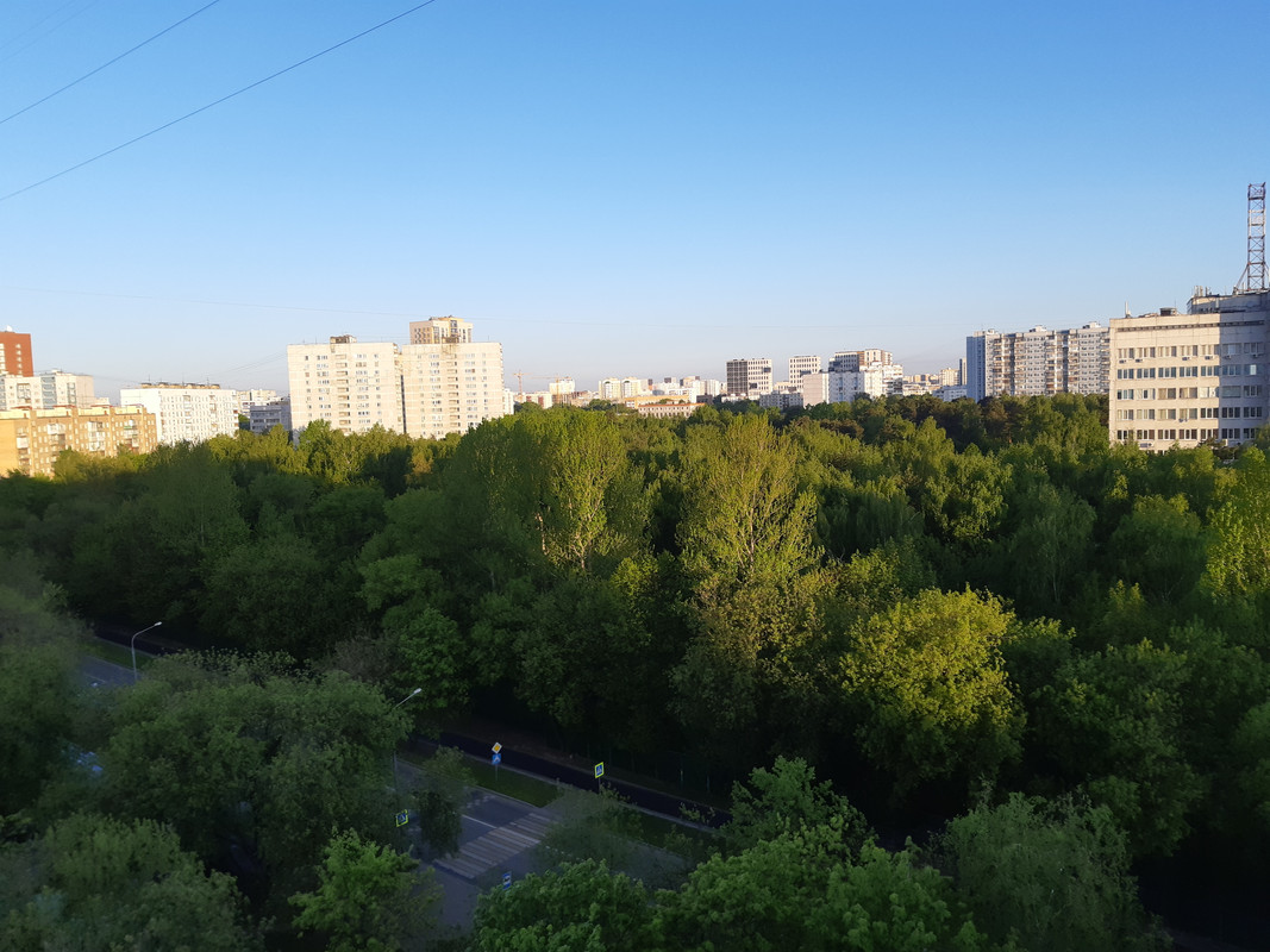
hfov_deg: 67.3
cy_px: 476
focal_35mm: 26
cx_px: 635
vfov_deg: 53.1
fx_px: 954
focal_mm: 3.93
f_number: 1.7
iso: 40
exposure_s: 1/634
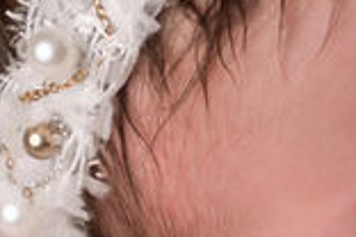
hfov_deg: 4.5
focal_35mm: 459
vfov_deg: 3.0
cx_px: 596
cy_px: -35
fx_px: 4539
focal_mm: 70
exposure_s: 1/200
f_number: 2.8
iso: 160
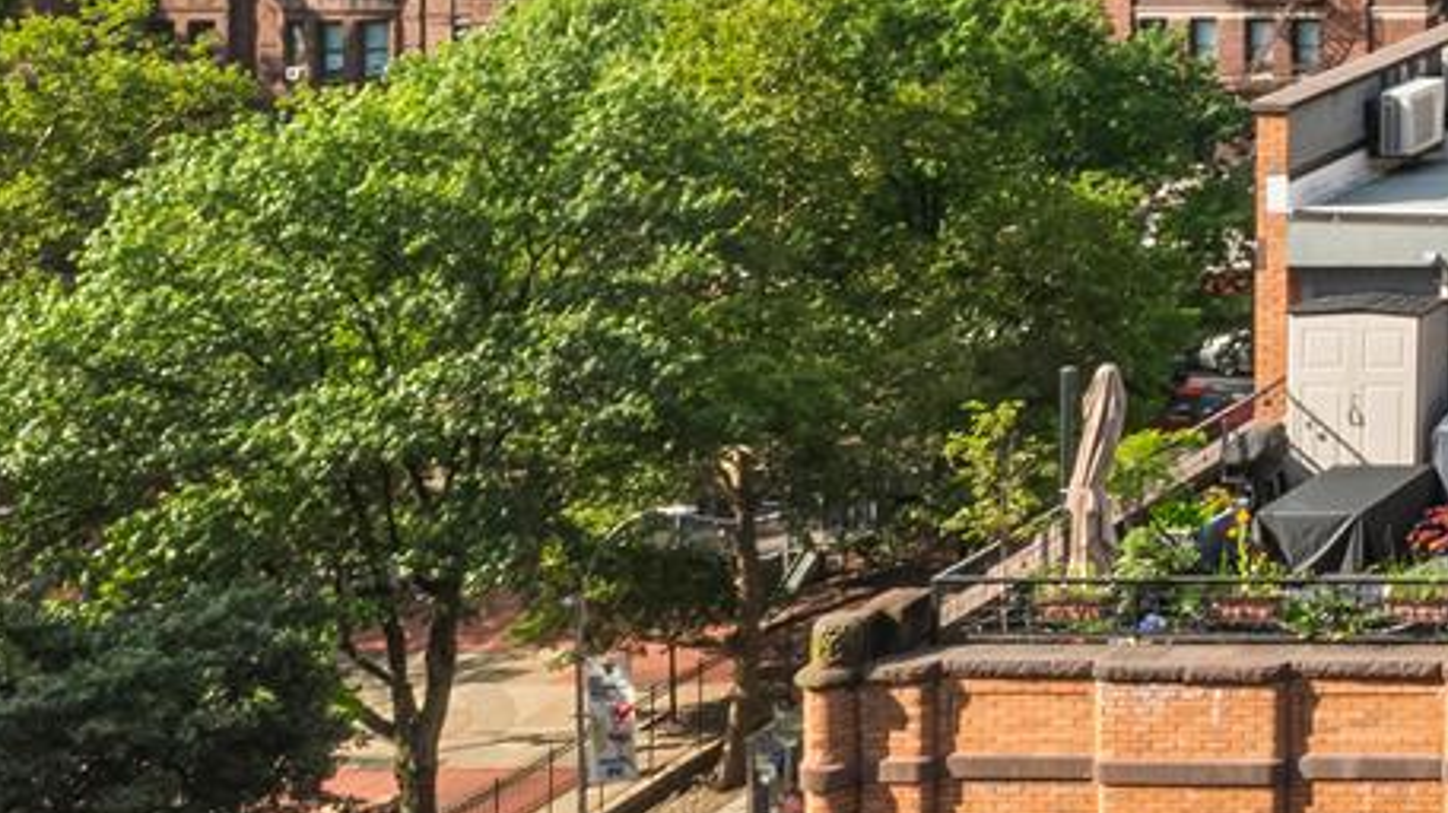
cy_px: -721
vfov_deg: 14.0
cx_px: 2877
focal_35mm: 75
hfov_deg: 18.6
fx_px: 2878
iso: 500
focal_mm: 17
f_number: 22
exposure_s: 1/80
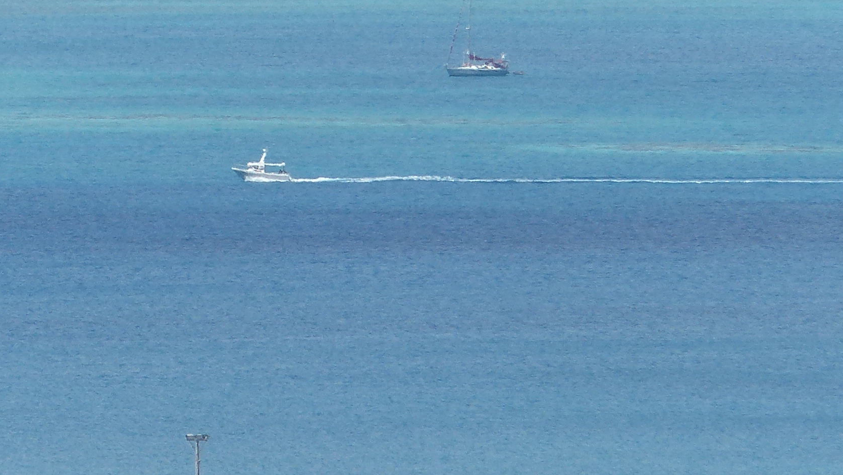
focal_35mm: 1102
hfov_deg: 2.0
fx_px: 24637
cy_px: 237
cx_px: 338
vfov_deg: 1.1
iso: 100
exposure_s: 1/1300
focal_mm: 108
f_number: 4
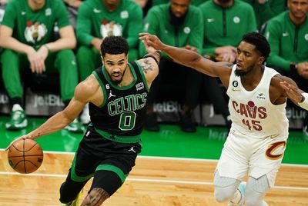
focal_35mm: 400
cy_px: 103
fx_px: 3427
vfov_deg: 3.4
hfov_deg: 5.1
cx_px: 154
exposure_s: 1/1600
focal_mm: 400
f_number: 2.8
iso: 3200
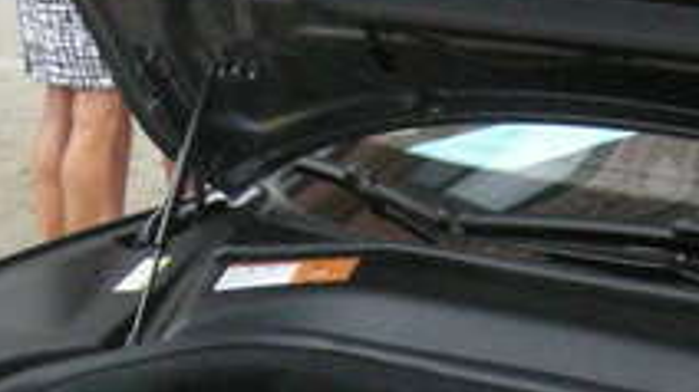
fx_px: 2668
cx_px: 755
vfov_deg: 8.3
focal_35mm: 144
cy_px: 438
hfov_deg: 14.6
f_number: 2.8
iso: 387
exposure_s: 1/60
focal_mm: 5.7
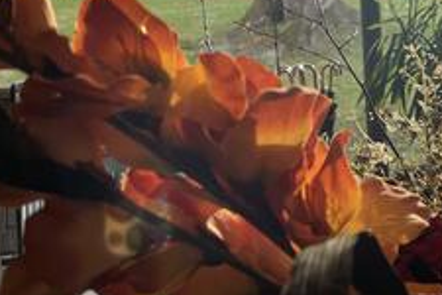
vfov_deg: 26.8
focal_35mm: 48
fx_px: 589
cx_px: 340
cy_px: 14
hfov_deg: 39.8
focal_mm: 5.1
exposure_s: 1/428
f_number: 1.6
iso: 32
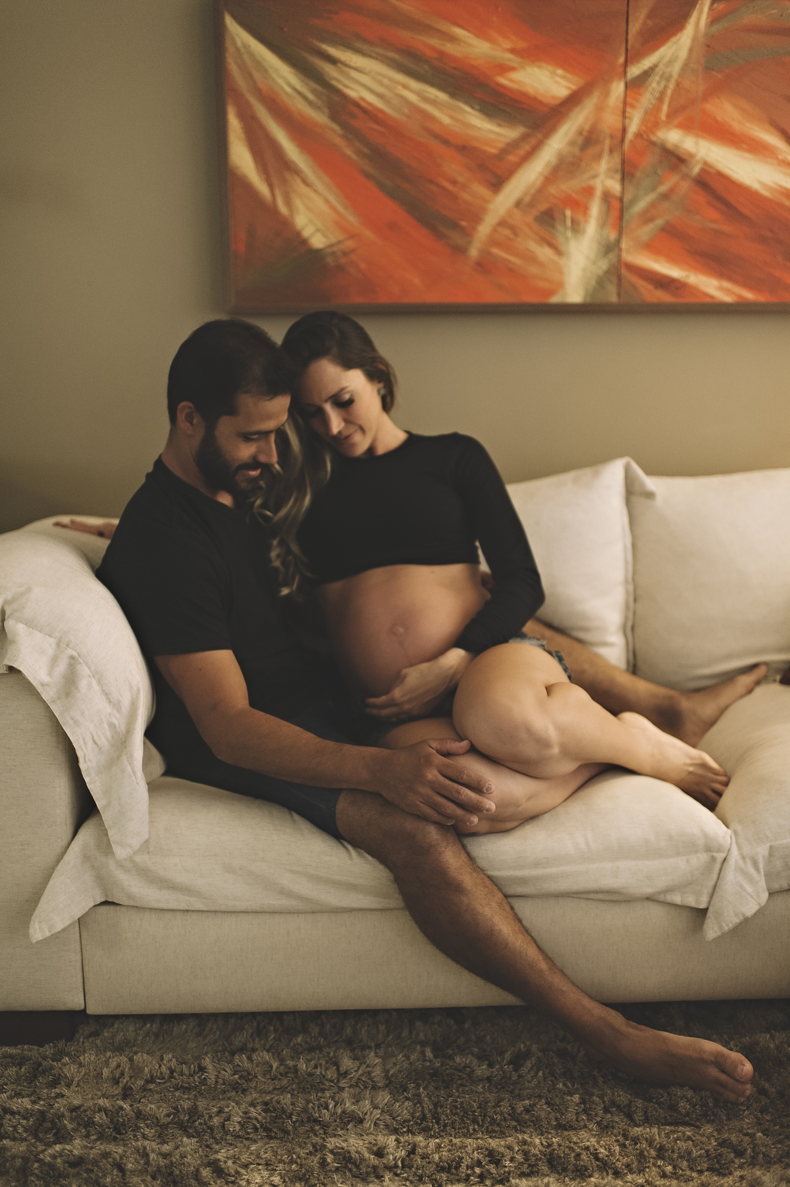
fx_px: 1153
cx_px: 395
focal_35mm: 35
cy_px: 594
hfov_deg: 37.8
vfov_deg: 54.5
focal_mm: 35
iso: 800
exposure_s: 1/100
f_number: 1.4
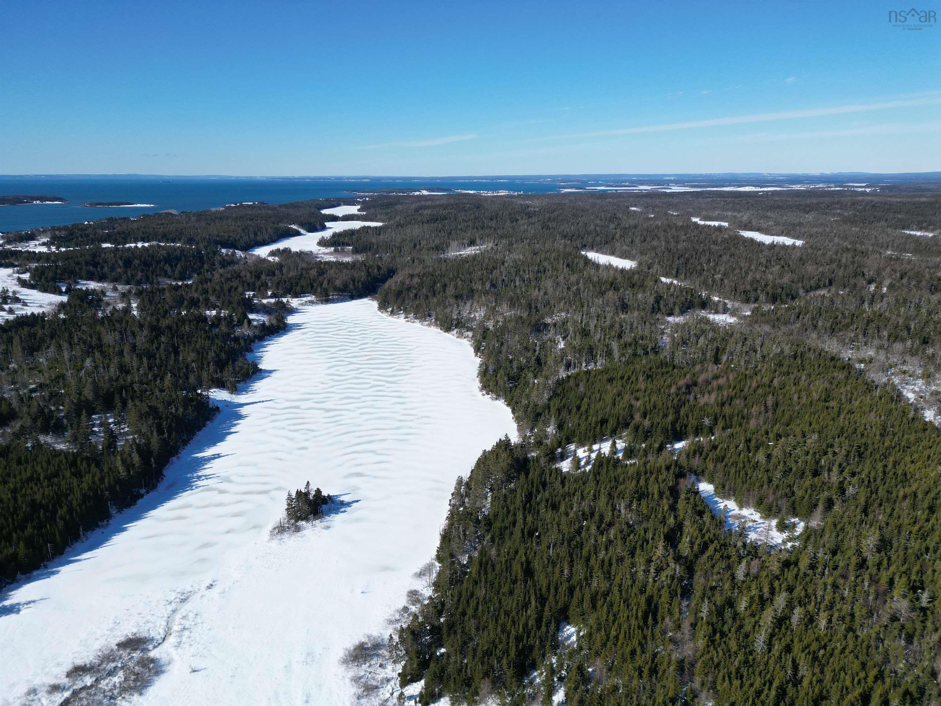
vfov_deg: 56.8
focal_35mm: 24
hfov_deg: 71.6
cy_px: 353
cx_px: 470
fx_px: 652
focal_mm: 6.72
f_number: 1.7
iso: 130
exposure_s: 1/4000
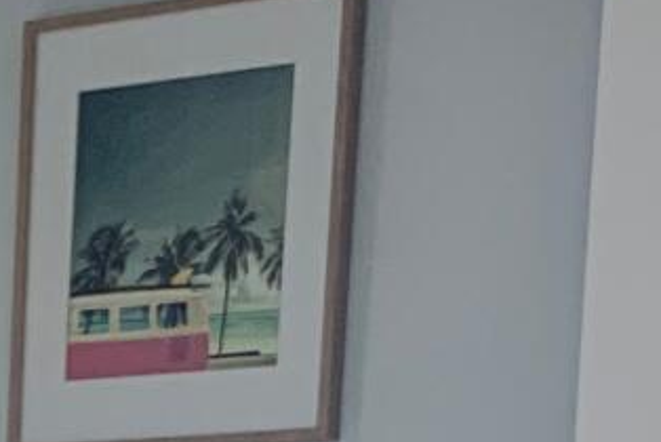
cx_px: -855
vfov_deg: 7.1
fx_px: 3161
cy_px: 1368
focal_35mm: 172
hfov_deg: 10.5
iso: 80
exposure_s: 1/120
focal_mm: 4.25
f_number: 1.8
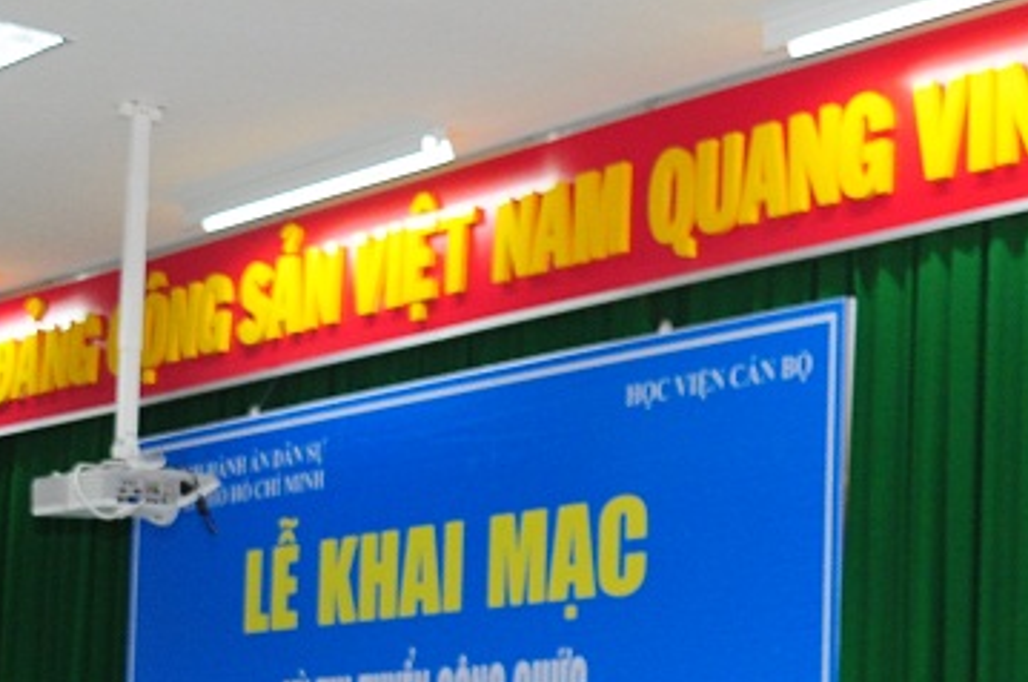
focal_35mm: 92
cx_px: 902
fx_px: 2622
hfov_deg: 21.7
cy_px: 613
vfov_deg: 14.7
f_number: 3.8
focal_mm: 22
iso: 640
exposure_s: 1/200
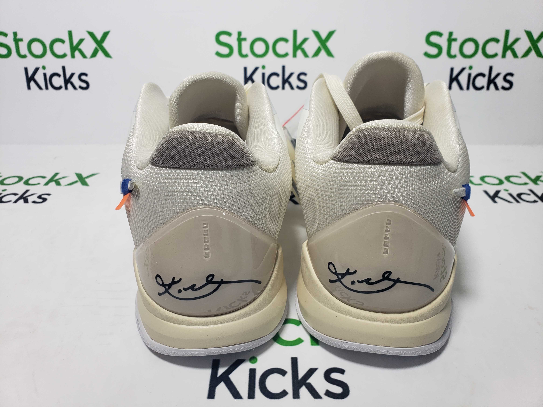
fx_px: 408
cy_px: 204
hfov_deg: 67.3
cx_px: 272
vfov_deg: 53.1
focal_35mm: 26
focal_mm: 4.3
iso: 50
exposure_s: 1/218
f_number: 2.4
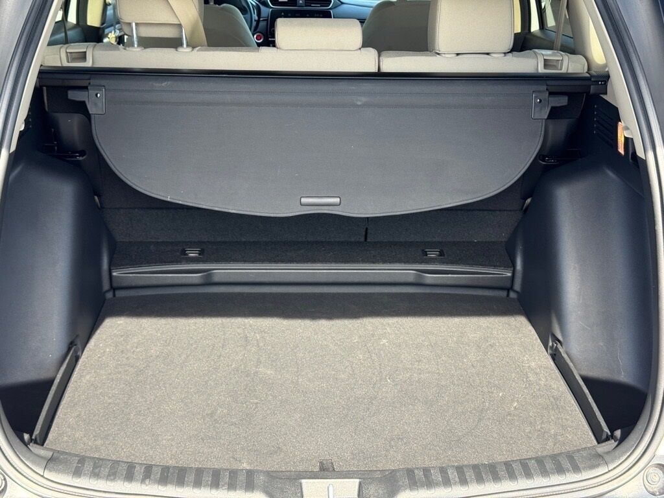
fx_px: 921
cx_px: 332
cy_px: 249
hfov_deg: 39.7
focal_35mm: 48
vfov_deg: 30.3
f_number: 1.78
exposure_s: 1/292
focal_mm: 6.76
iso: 64
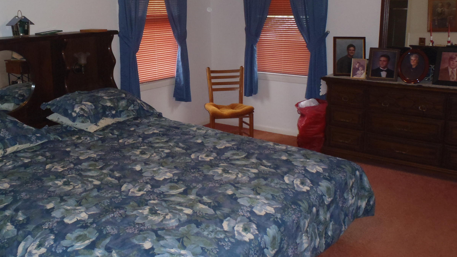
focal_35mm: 38
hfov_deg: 52.6
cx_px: 200
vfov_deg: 31.0
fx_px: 461
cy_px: 93
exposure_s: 1/30
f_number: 3.9
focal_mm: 5
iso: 250
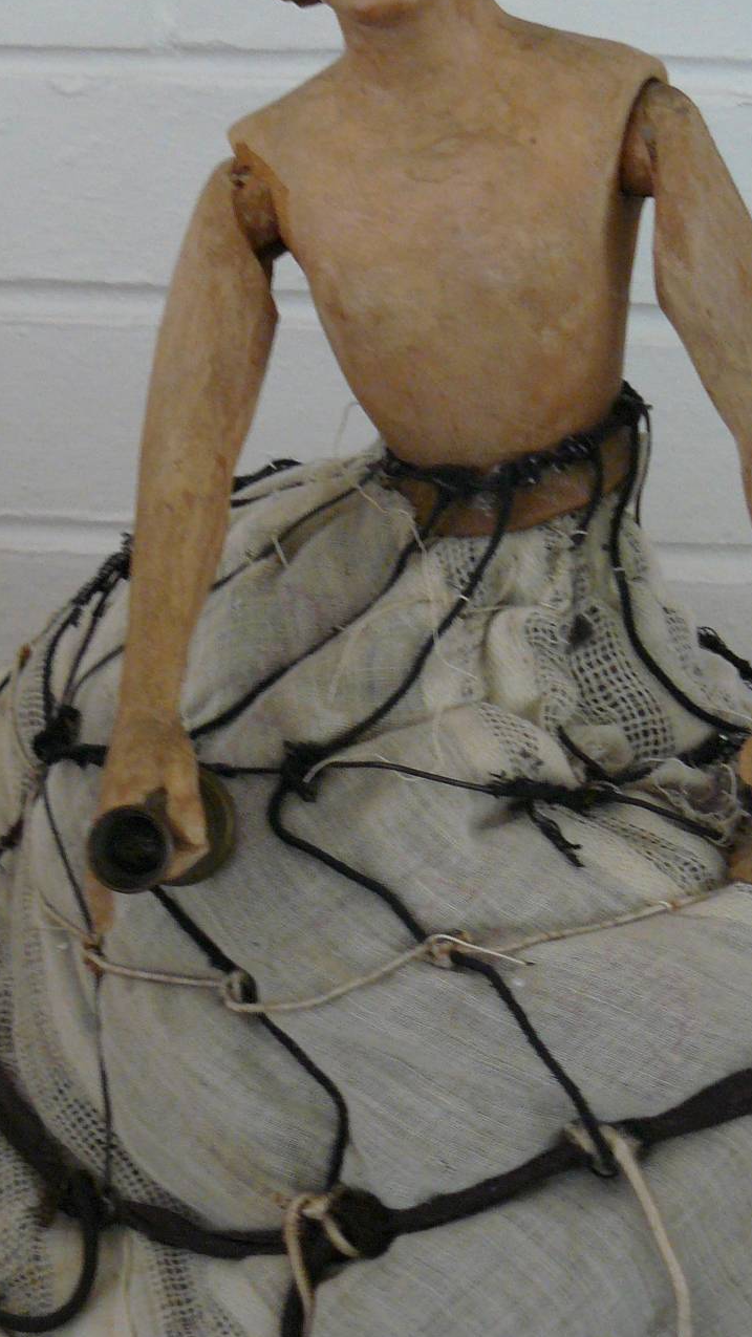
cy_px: 408
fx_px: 2234
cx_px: 415
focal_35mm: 63
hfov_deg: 19.1
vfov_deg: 32.9
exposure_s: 1/30
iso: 200
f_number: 2.8
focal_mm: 6
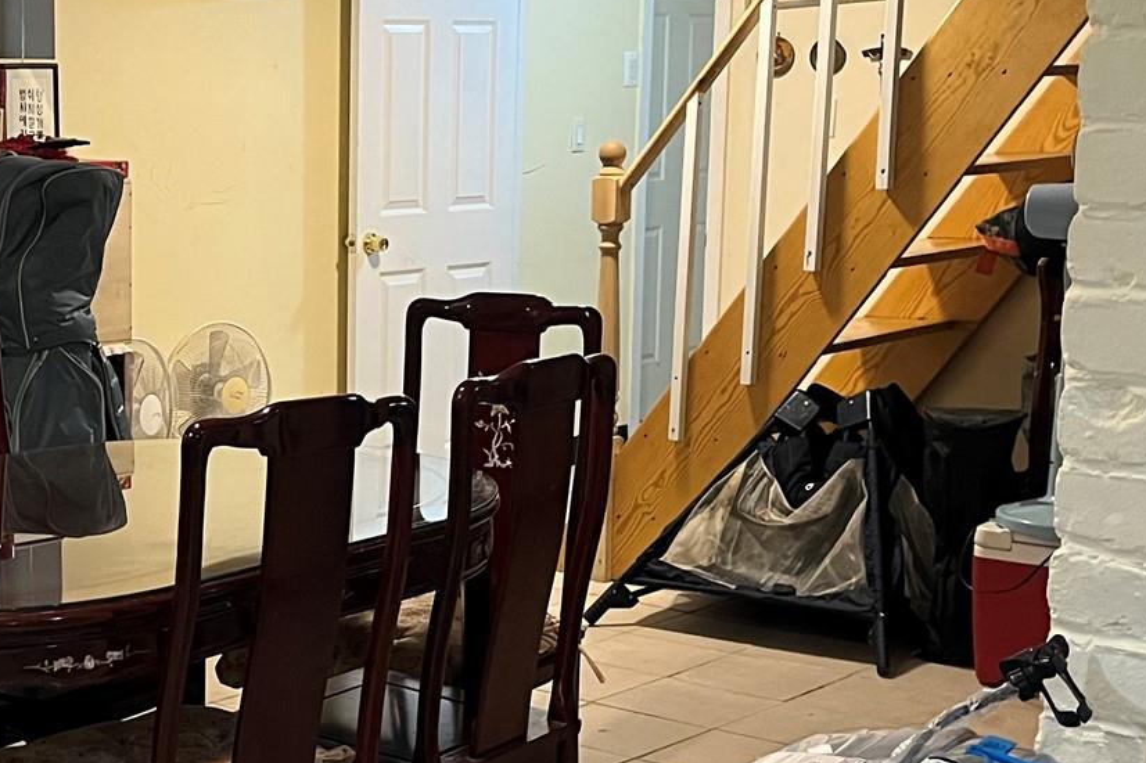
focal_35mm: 67
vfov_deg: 20.3
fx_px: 2132
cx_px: 112
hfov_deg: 28.9
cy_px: 457
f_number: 1.6
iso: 400
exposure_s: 1/60
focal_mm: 5.1
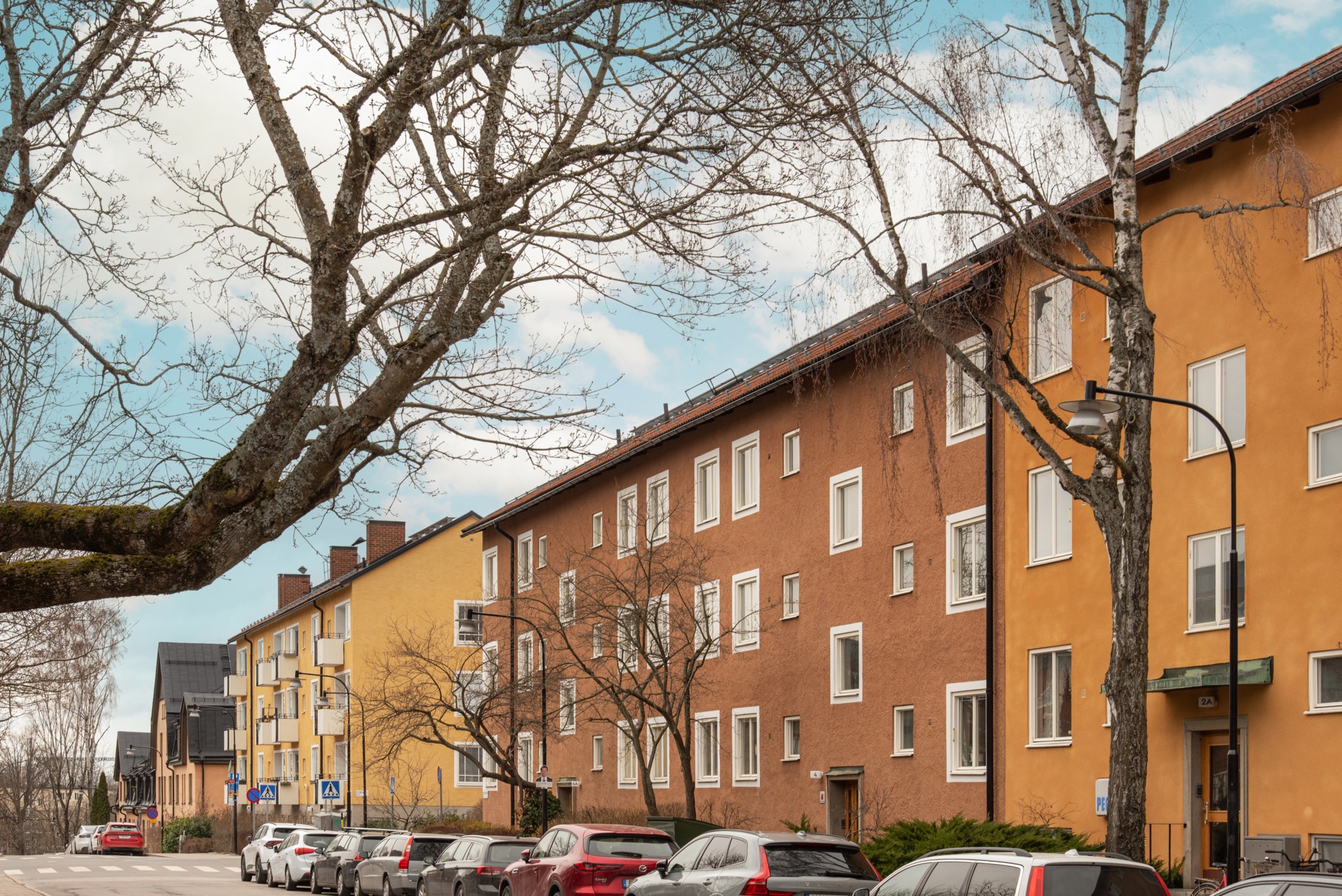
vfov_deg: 26.0
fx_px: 1939
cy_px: 448
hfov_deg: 38.2
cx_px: 671
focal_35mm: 52
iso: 250
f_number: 8
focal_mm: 52
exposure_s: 1/250
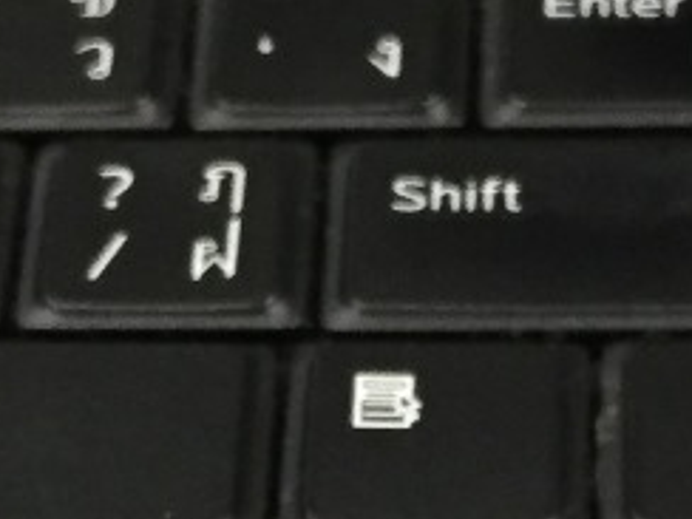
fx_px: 3099
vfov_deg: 9.3
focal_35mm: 155
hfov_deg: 12.7
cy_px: 818
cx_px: 332
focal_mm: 4.15
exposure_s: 1/33
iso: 250
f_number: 2.2
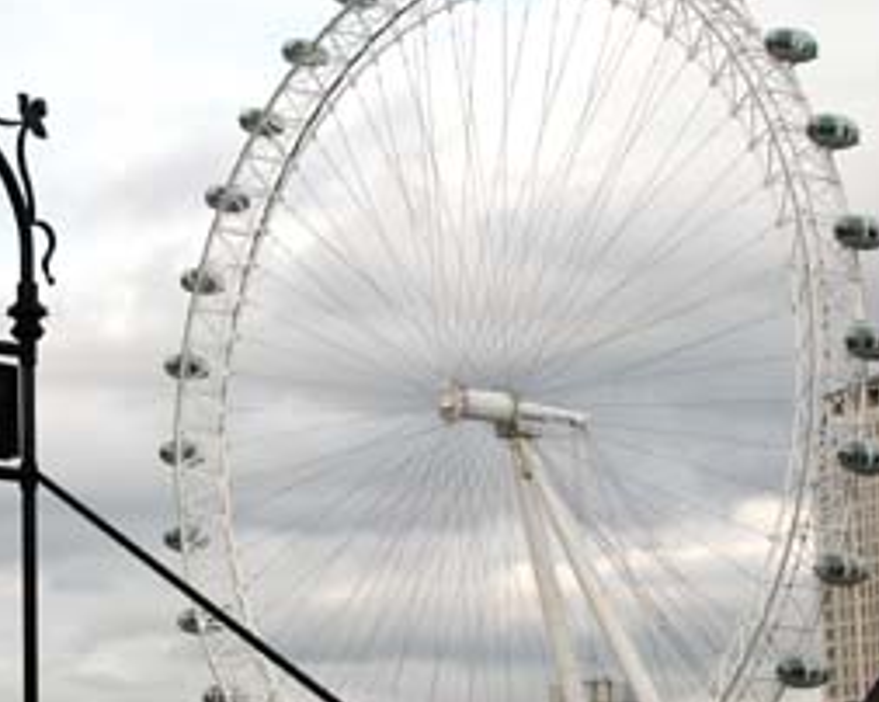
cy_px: 462
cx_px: 156
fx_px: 2937
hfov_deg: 16.9
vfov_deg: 13.6
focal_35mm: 113
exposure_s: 1/214
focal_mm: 16.8
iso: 100
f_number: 7.3
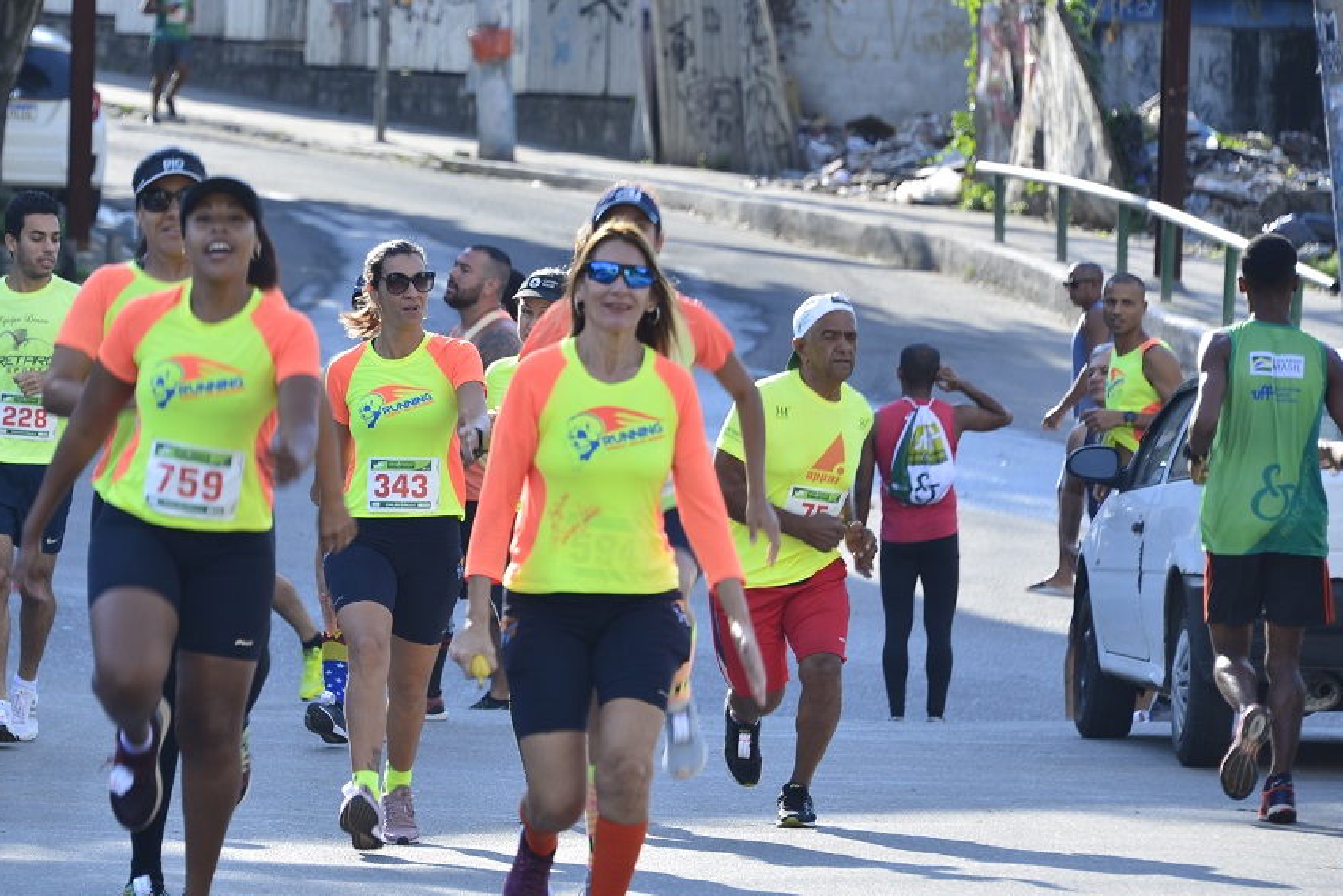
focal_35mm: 254
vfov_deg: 5.4
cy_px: 567
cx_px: 420
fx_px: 9477
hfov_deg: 8.1
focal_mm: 180
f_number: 5.6
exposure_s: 1/125
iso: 125
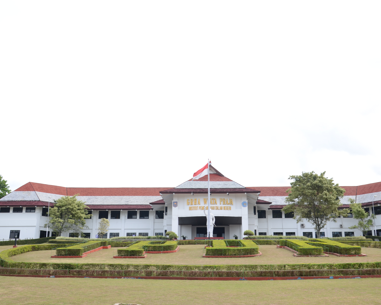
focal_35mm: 38
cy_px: 155
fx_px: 429
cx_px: 205
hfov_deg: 47.9
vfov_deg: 39.2
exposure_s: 1/200
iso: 100
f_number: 6.3
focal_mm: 22
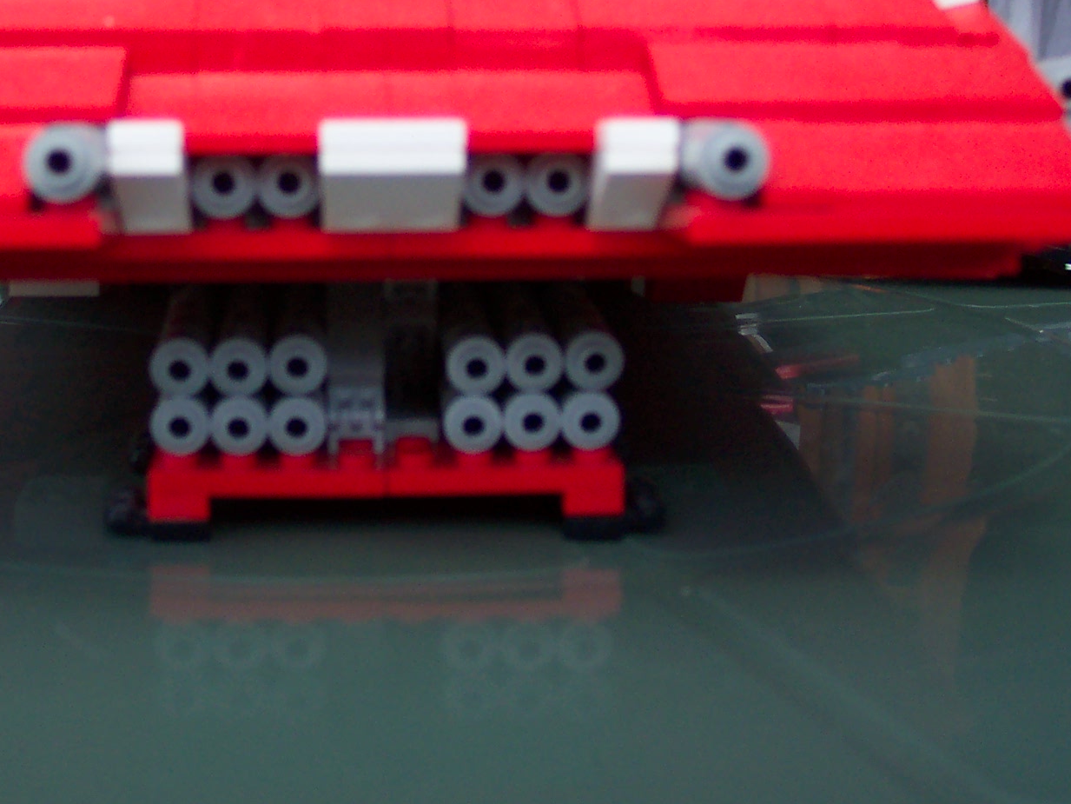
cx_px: 389
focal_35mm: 64
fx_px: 1980
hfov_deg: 30.1
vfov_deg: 22.7
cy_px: 193
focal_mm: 8
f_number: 2.8
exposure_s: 1/350
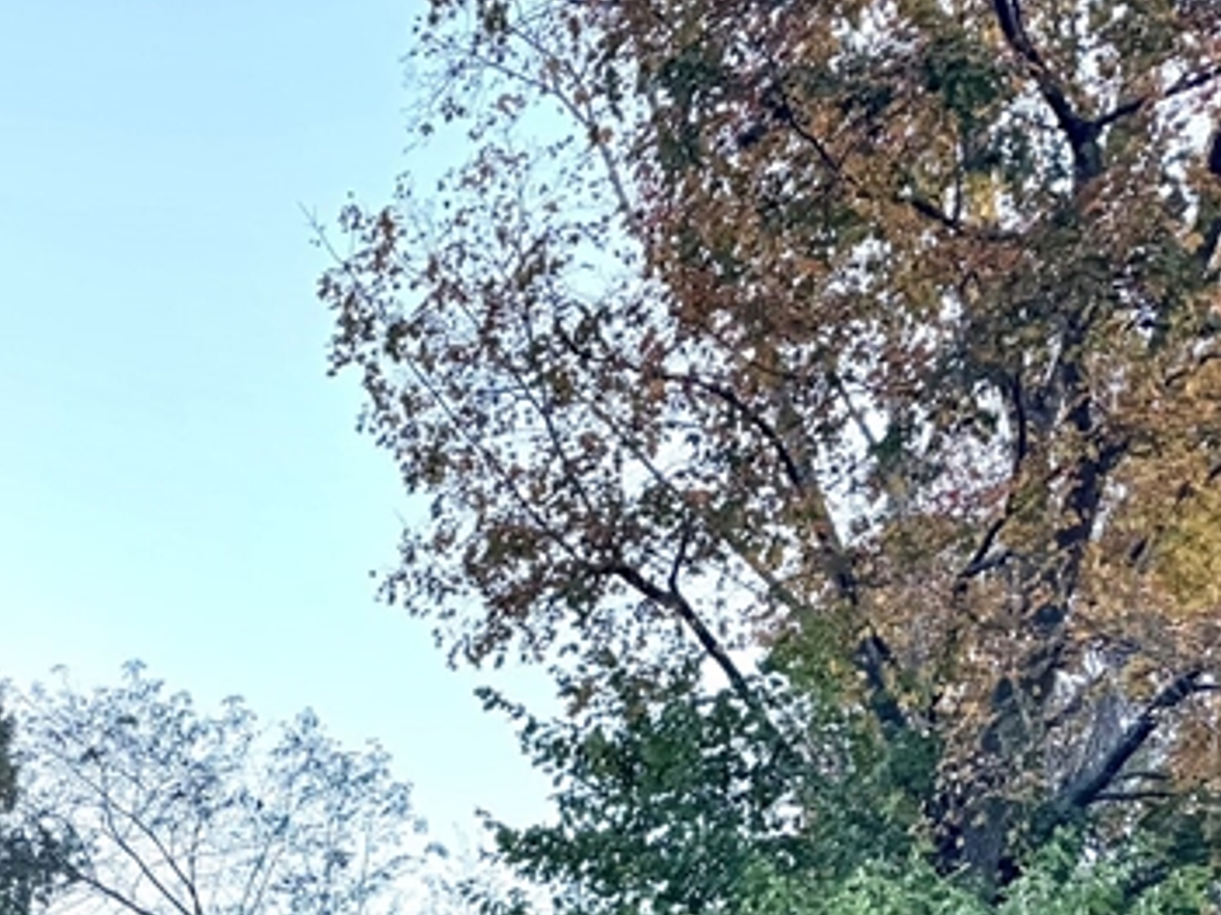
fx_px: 2468
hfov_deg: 24.3
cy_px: 1179
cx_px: -365
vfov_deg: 19.4
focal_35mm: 70
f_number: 1.78
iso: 80
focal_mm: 6.76
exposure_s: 1/633
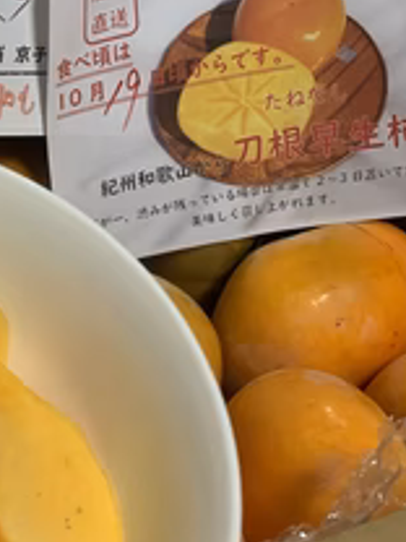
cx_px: 81
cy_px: 240
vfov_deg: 19.6
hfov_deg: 14.7
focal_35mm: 100
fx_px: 1564
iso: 160
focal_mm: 6
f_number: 2.4
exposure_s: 1/50
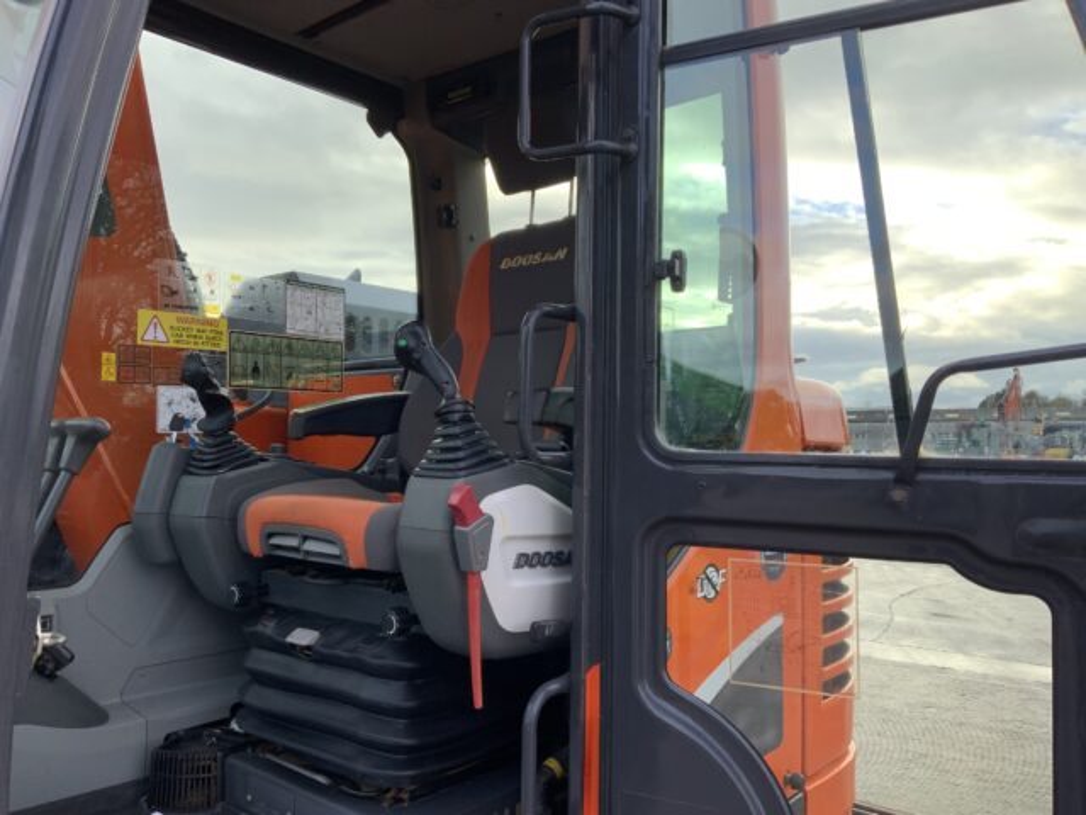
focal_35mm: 29
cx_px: 543
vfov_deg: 48.2
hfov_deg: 61.7
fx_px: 910
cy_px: 408
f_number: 1.8
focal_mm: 3
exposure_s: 1/224
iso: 16
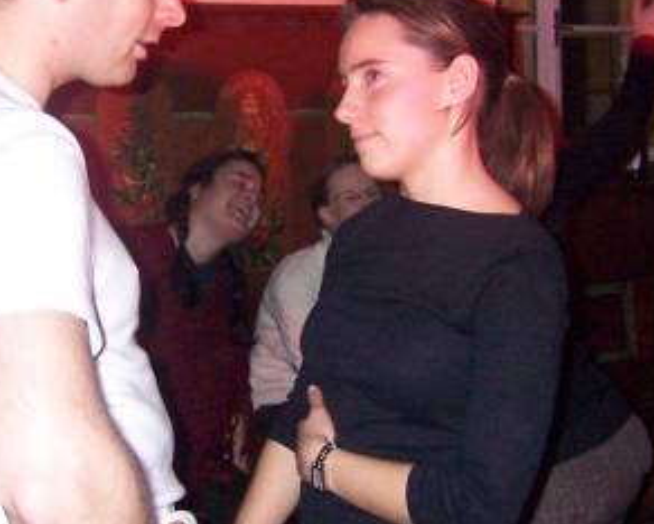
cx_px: 203
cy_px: 202
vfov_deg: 36.3
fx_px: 794
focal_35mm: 41
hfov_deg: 43.9
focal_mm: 3.8
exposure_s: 1/30
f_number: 2.8
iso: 200
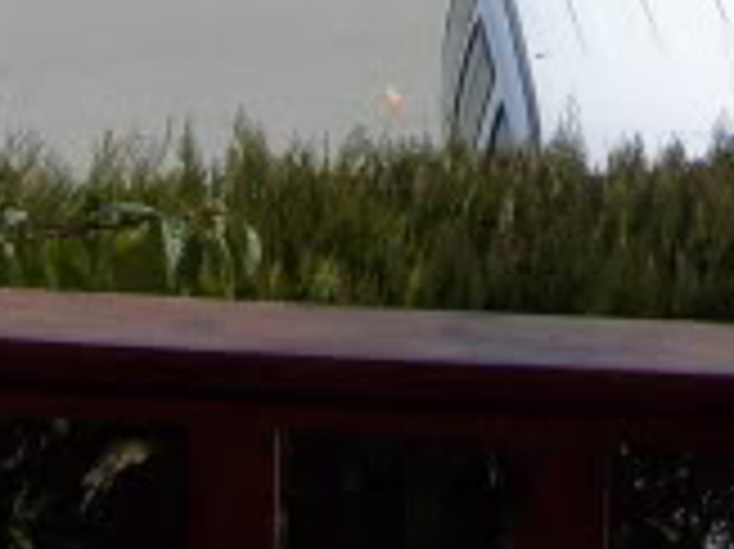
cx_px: 766
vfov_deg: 8.0
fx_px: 3644
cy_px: -752
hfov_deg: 11.4
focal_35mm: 172
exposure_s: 1/250
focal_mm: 5.8
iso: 80
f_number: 7.1
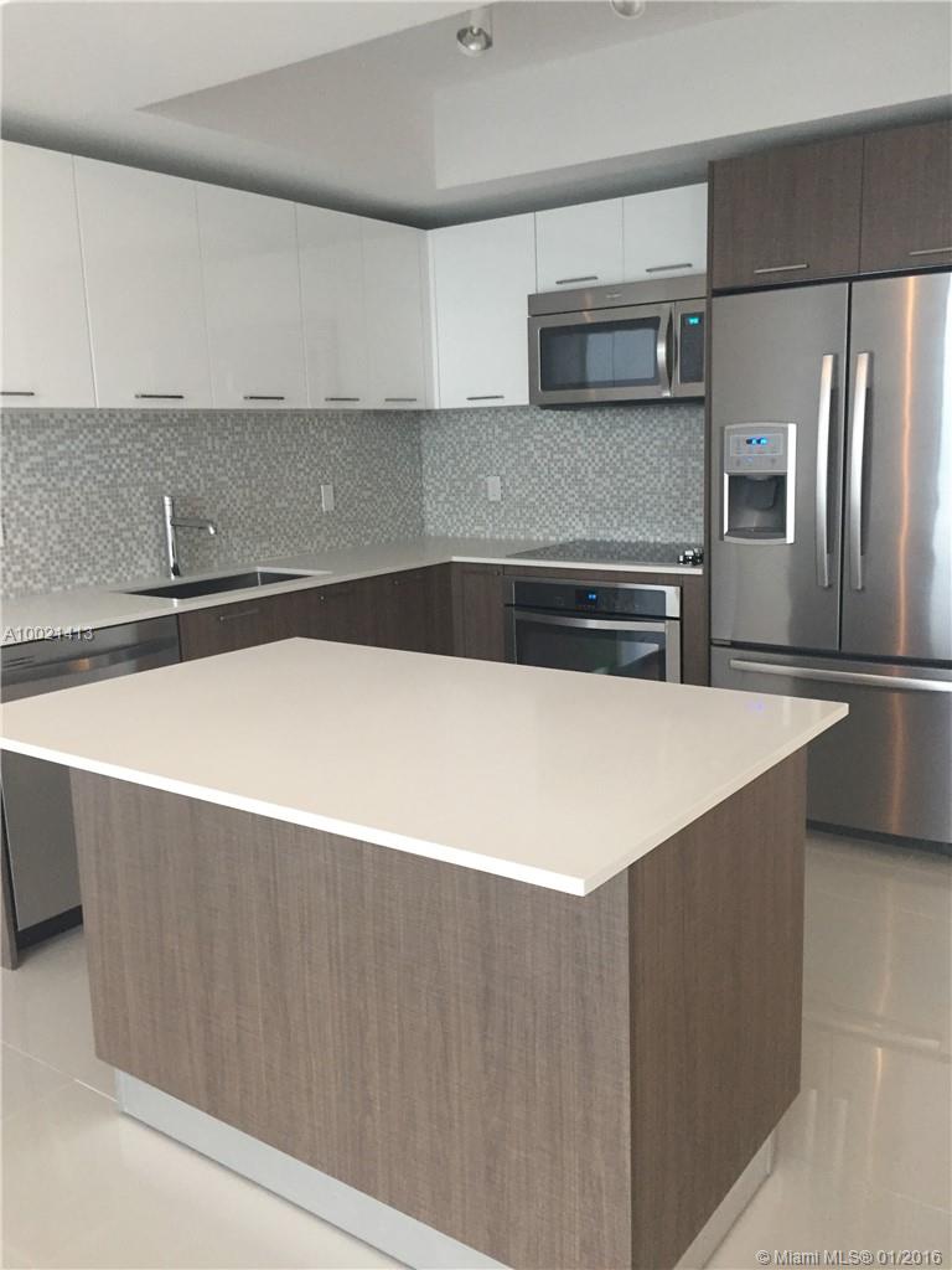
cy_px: 635
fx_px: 1063
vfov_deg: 61.7
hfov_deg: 48.2
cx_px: 476
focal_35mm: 29
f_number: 2.2
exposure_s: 1/30
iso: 125
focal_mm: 4.15
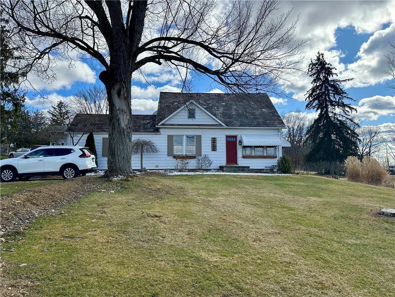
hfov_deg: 71.6
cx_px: 198
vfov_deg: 56.8
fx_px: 274
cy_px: 148
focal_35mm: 24
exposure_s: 1/4348
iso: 80
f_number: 1.78
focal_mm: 6.86
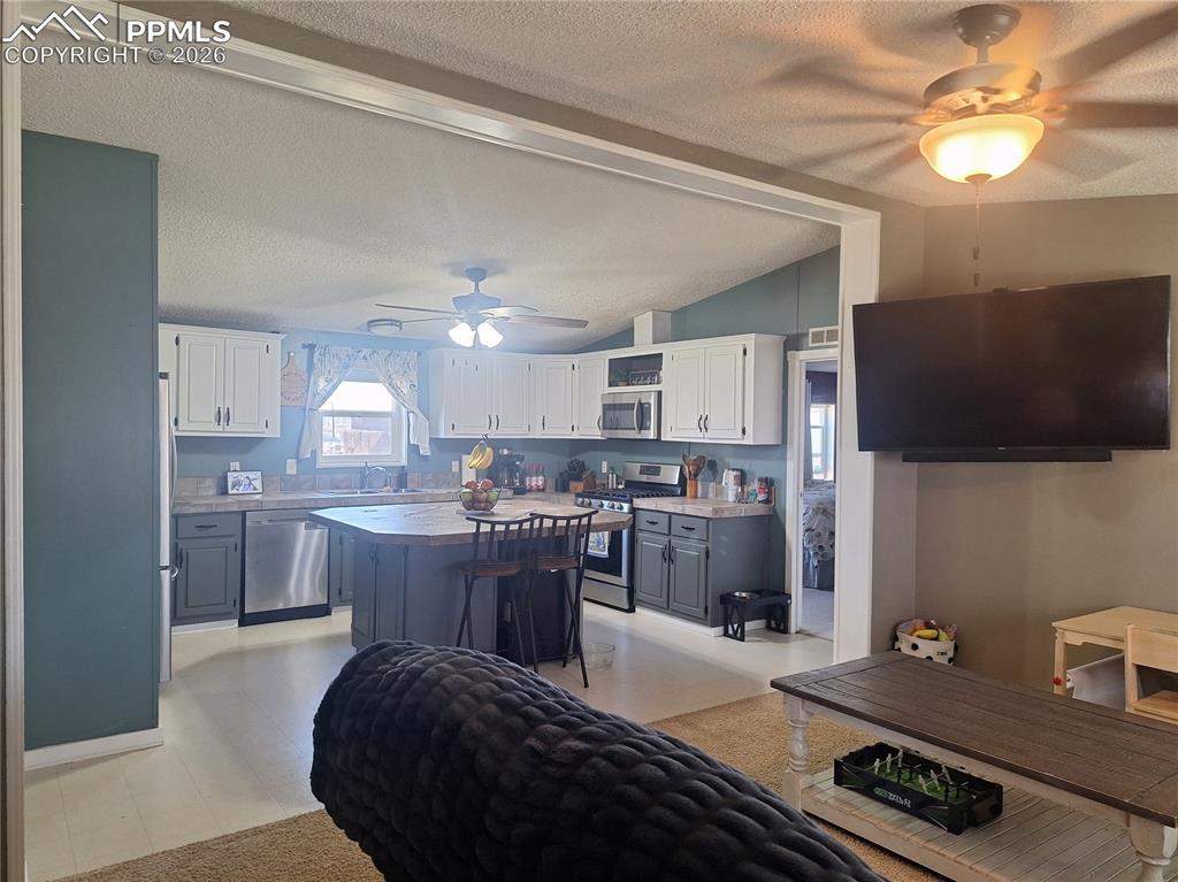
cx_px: 589
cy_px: 441
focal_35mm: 23
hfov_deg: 74.0
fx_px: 782
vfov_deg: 58.8
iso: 125
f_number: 1.8
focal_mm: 5.54
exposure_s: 1/50
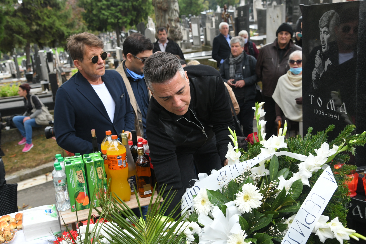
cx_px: 183
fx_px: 447
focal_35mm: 44
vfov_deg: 30.5
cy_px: 122
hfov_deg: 44.5
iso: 1250
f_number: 5.6
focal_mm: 44
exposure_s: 1/320
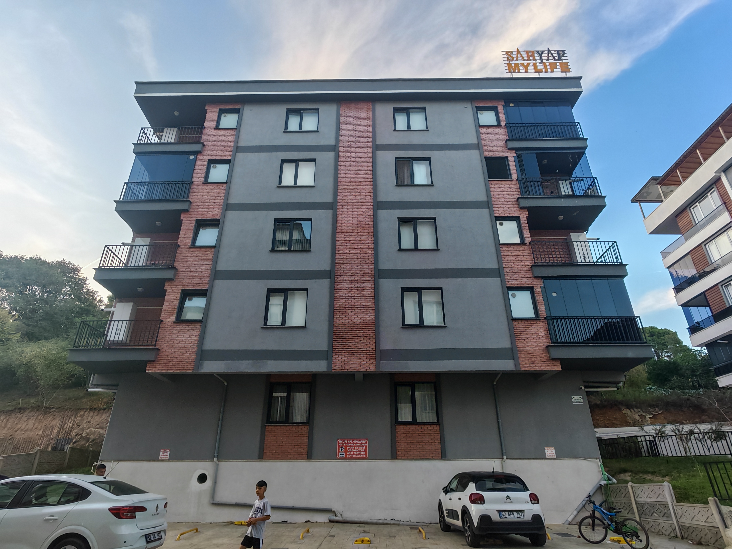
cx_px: 366
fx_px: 402
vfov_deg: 68.7
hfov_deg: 84.7
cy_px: 274
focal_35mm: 19
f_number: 2
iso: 50
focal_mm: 1.82
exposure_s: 1/160
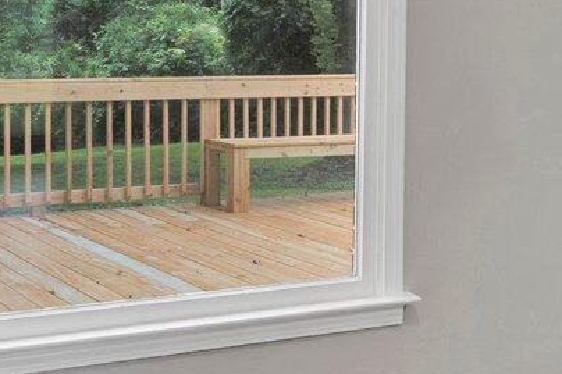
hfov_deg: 26.3
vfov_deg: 17.4
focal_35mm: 77
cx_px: 328
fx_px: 1202
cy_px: 40
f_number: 8
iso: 400
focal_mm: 15.2
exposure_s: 1/25
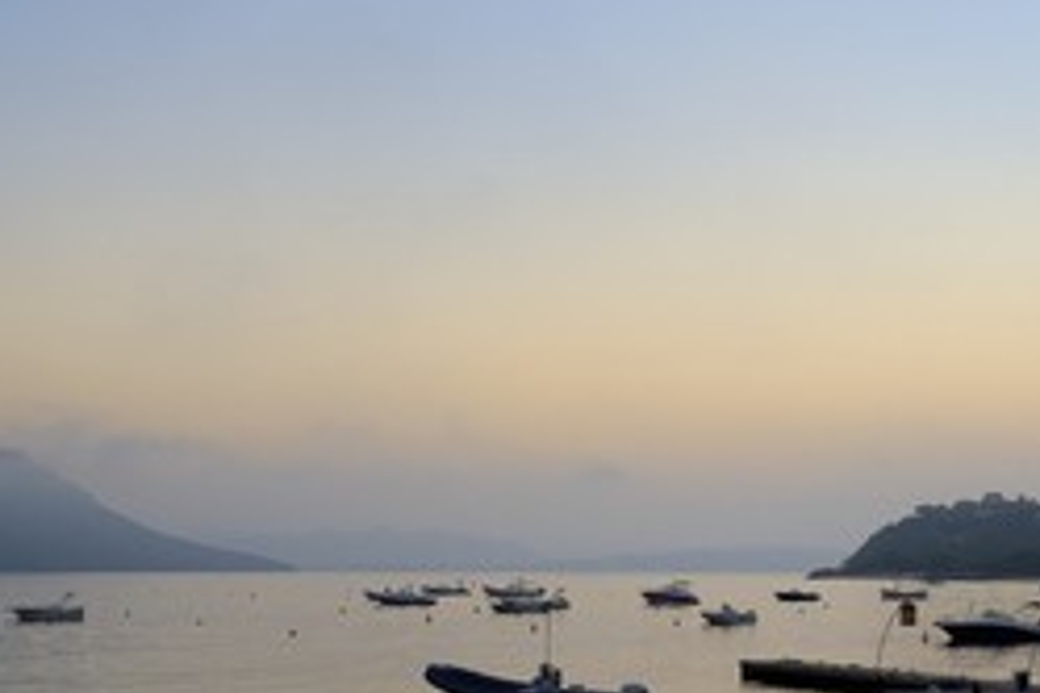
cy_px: 476
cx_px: 610
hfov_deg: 36.8
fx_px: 1560
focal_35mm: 54
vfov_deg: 24.9
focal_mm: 32
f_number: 9
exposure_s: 1/125
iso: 800
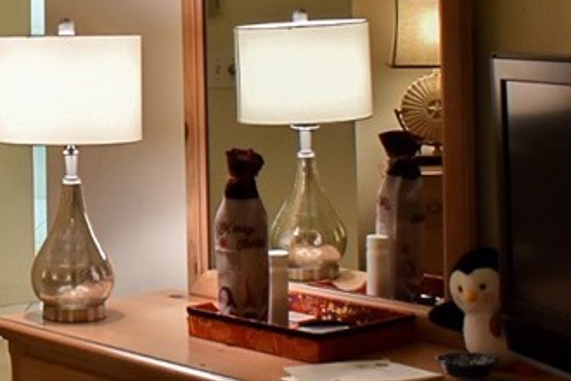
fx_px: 1644
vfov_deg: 13.1
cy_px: 48
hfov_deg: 18.7
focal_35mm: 104
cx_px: -106
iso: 800
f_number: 5
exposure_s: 1/60
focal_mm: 21
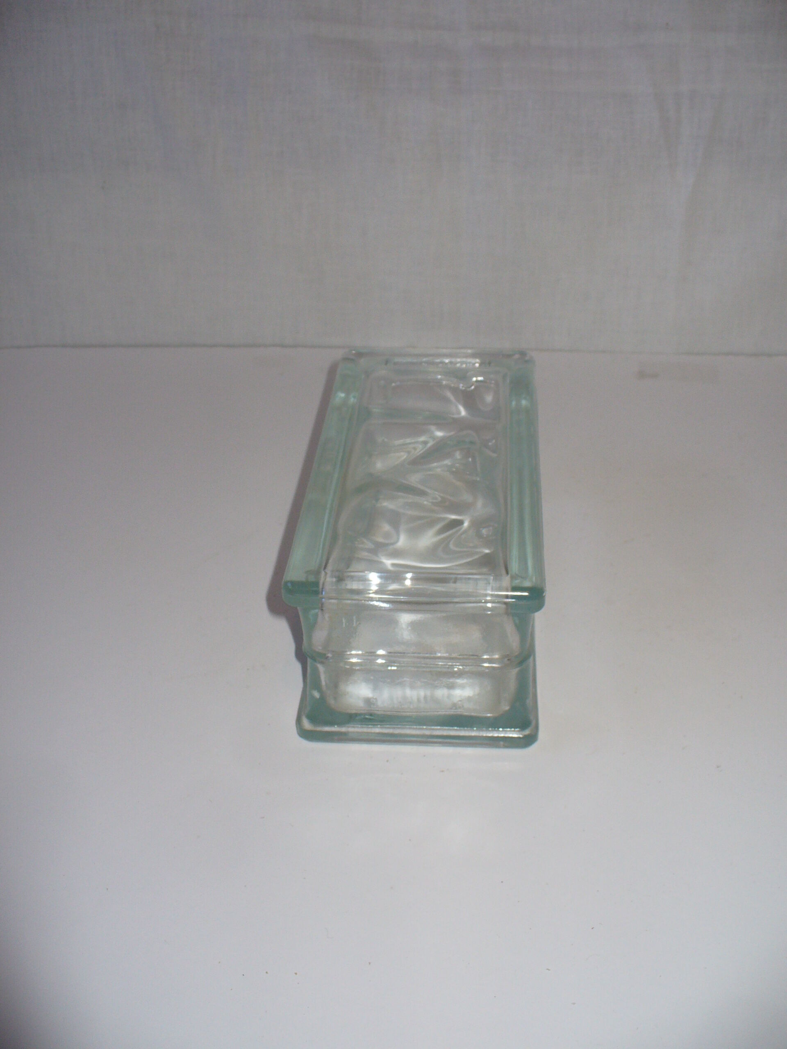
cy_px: 524
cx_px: 394
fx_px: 1122
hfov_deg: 38.7
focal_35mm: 37
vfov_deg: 50.1
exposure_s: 1/30
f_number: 2.8
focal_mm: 6.1
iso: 100
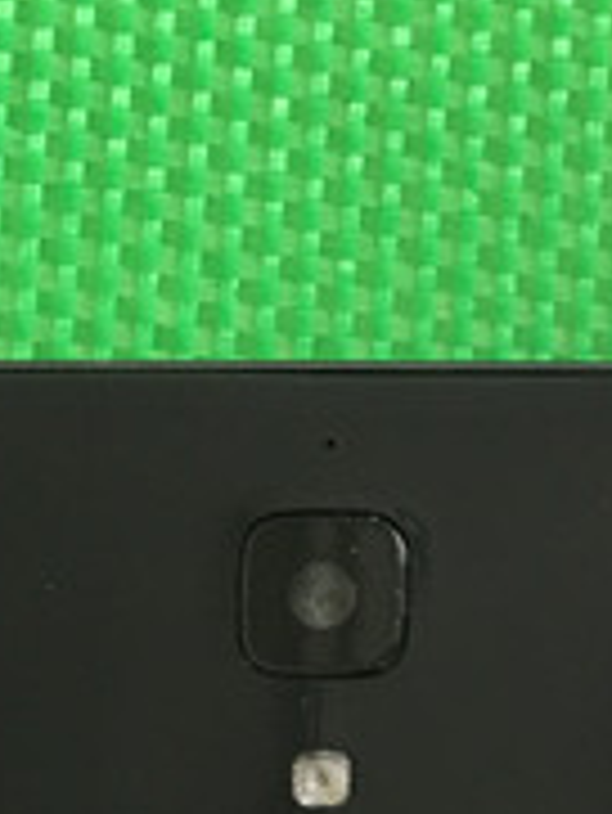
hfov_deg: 11.1
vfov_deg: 14.2
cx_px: 922
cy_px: 1273
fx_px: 3014
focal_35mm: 128
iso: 50
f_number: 2.2
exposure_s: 1/17
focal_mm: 4.15
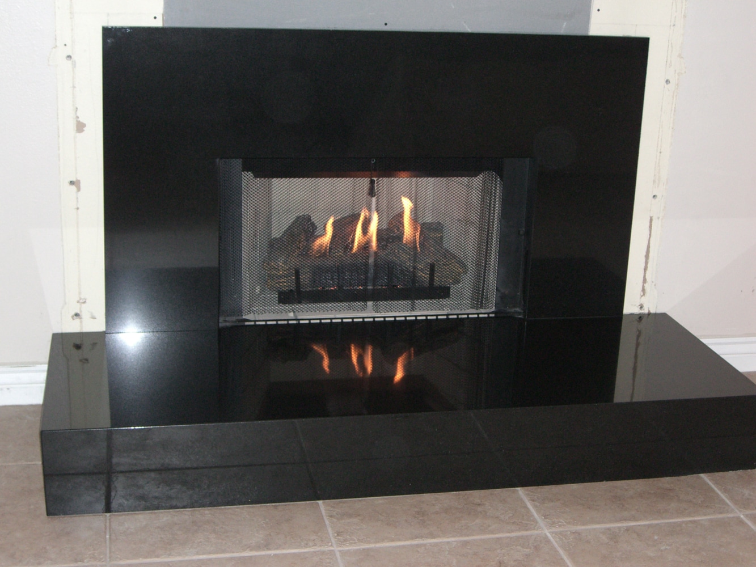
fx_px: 1245
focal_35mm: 57
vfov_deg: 25.7
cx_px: 378
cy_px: 284
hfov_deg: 33.8
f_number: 3.6
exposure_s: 1/60
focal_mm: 11.8
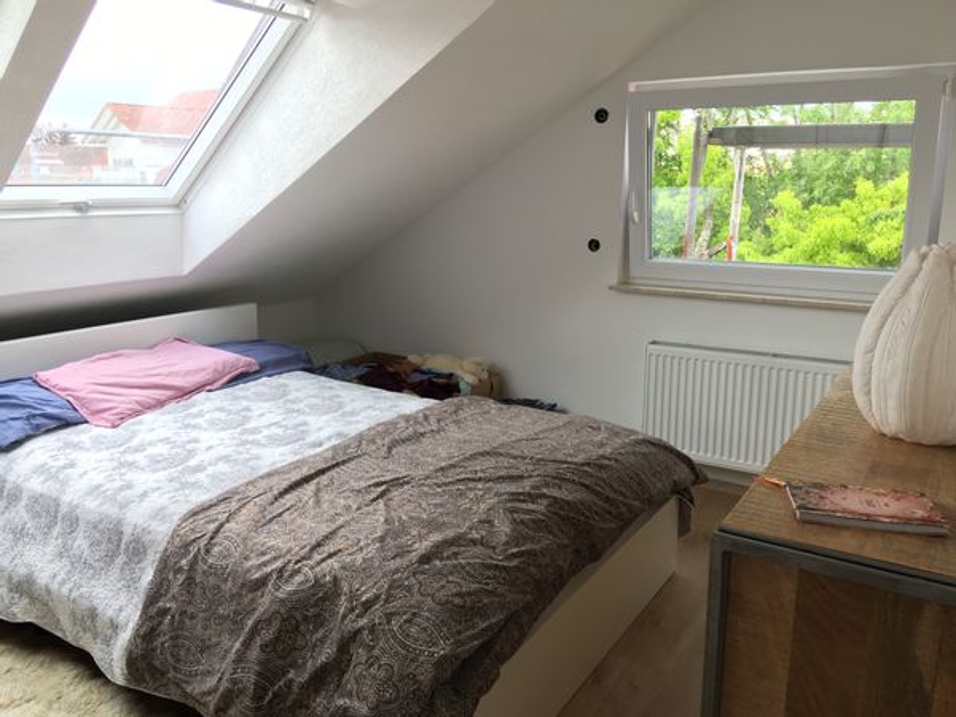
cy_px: 358
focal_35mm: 29
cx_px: 478
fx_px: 801
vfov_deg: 48.2
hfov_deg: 61.7
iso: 25
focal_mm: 4.15
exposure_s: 1/33
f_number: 2.2
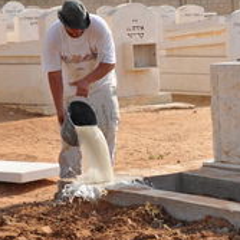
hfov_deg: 11.9
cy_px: 116
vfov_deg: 12.0
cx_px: 210
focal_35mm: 146
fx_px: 1145
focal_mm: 48
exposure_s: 1/400
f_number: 10
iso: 200
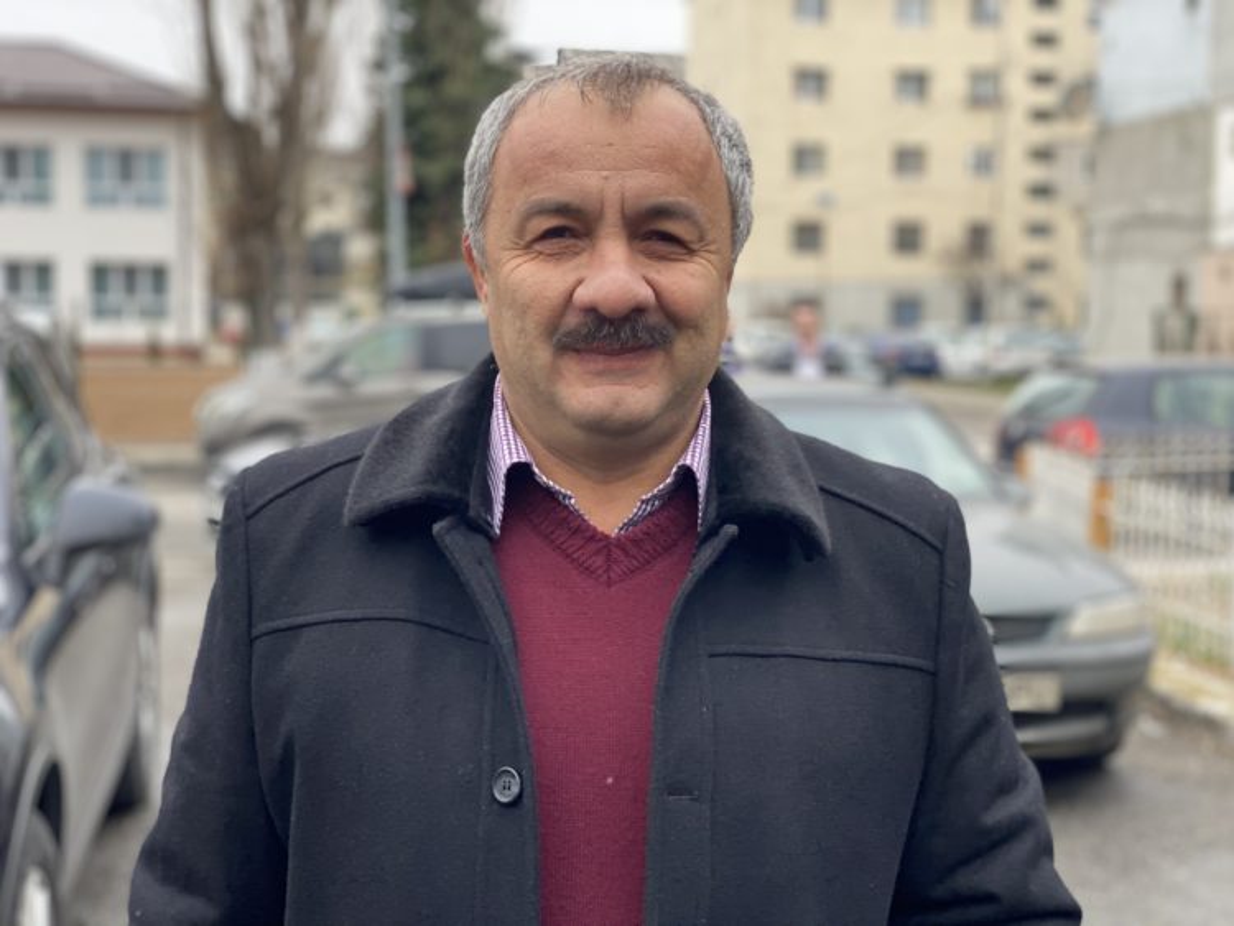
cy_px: 463
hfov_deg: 36.8
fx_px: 1854
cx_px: 617
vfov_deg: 28.0
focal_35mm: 52
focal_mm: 6
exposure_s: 1/122
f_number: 2
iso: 50
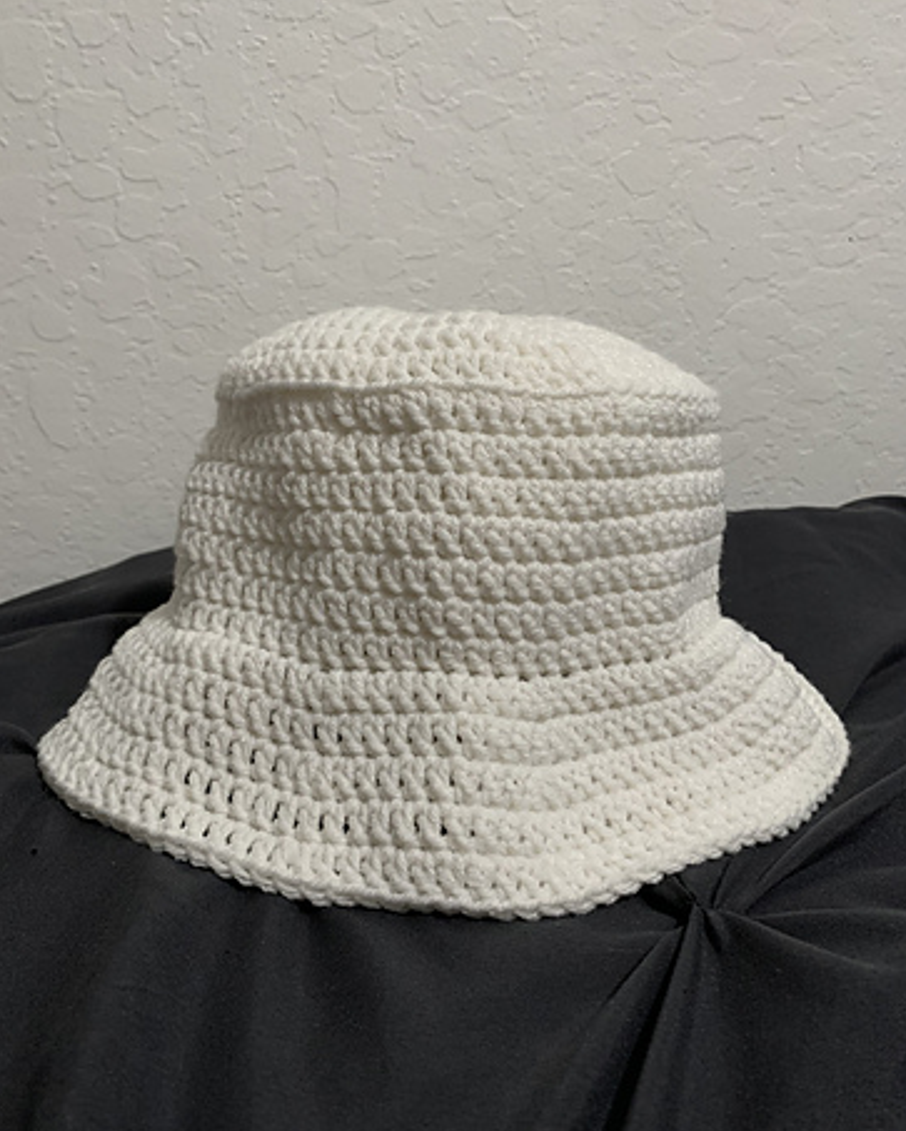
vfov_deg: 62.1
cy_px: 519
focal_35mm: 28
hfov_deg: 51.6
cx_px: 441
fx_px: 938
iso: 320
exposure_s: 1/40
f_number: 1.8
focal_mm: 4.25
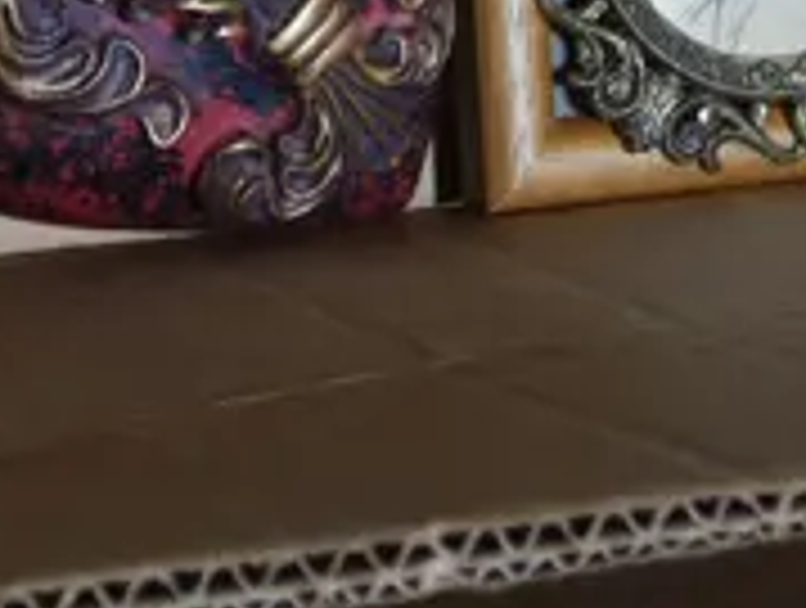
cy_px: -1106
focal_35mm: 194
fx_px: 4526
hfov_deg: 10.2
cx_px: 437
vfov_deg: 7.0
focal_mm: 17
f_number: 4
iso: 200
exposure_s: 1/100
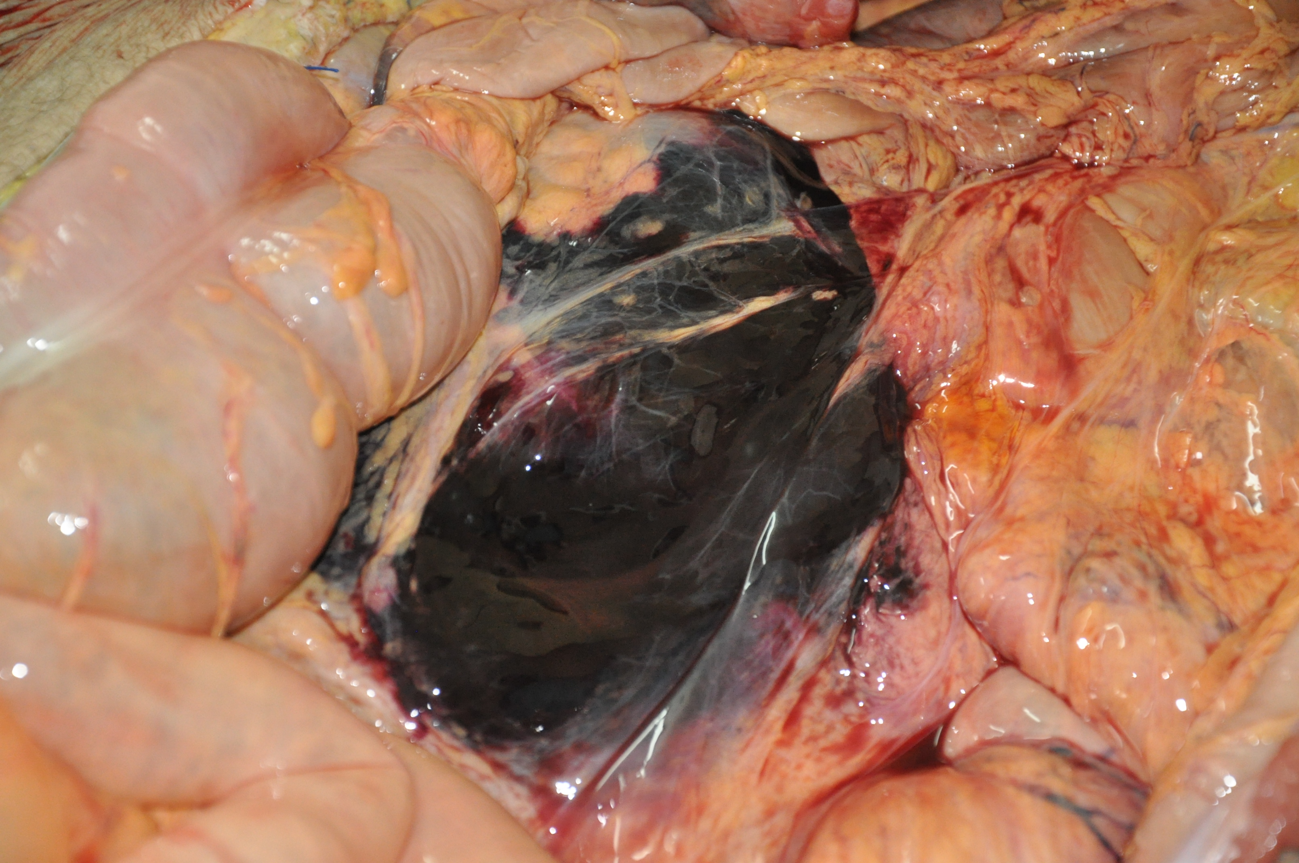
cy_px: 432
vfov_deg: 10.7
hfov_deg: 16.1
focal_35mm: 128
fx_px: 4595
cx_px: 650
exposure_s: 1/60
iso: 1600
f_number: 5.6
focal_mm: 85
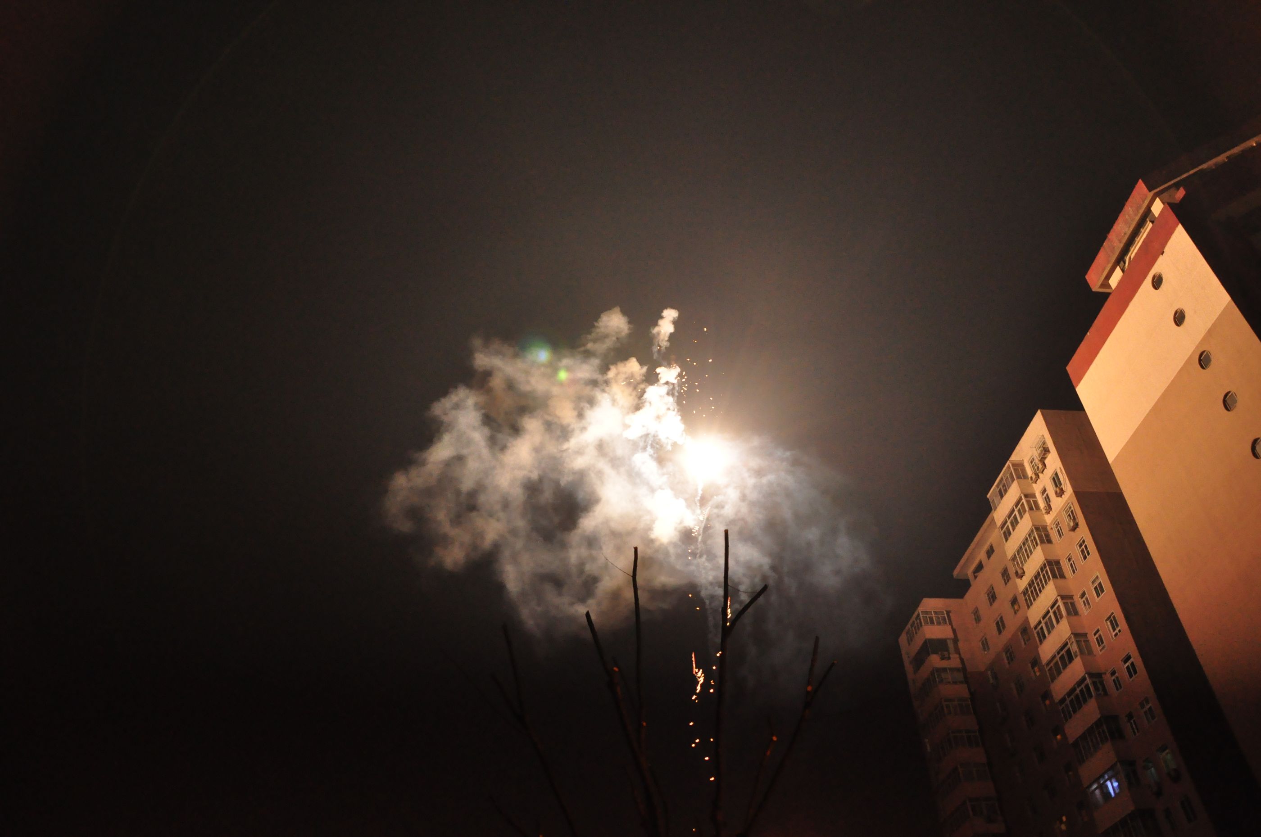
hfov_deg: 67.5
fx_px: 944
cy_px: 418
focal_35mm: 27
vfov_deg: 47.8
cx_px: 630
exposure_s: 1/20
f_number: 6.3
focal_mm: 18
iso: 1600
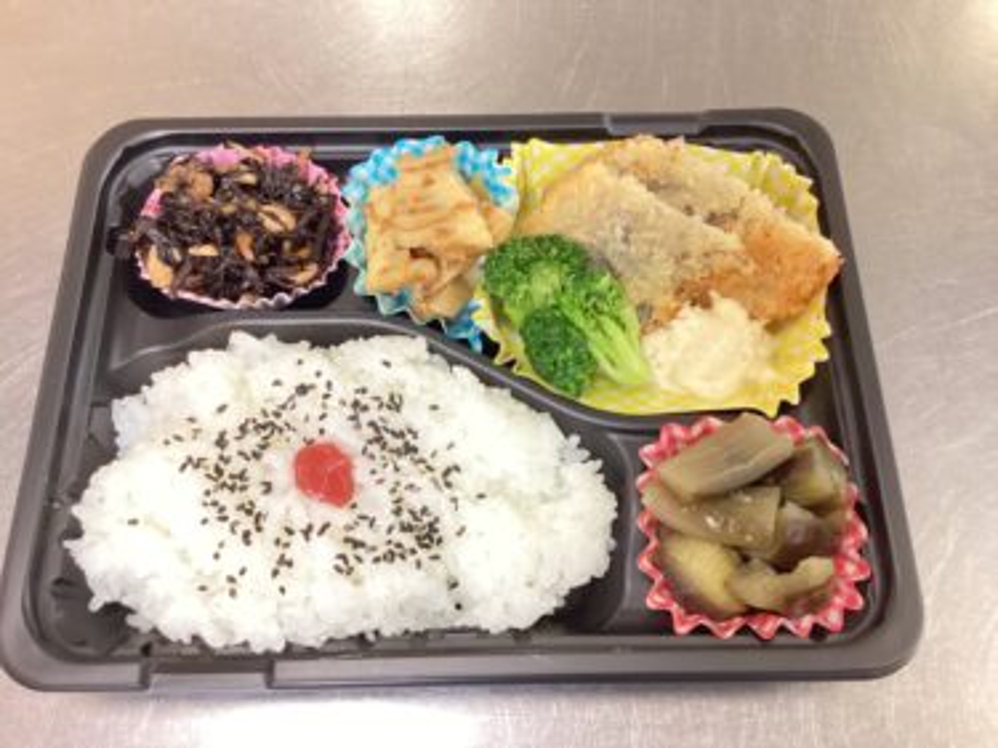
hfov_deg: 58.4
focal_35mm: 31
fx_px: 893
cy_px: 374
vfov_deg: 45.4
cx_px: 499
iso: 400
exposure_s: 1/40
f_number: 2.4
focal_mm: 3.3
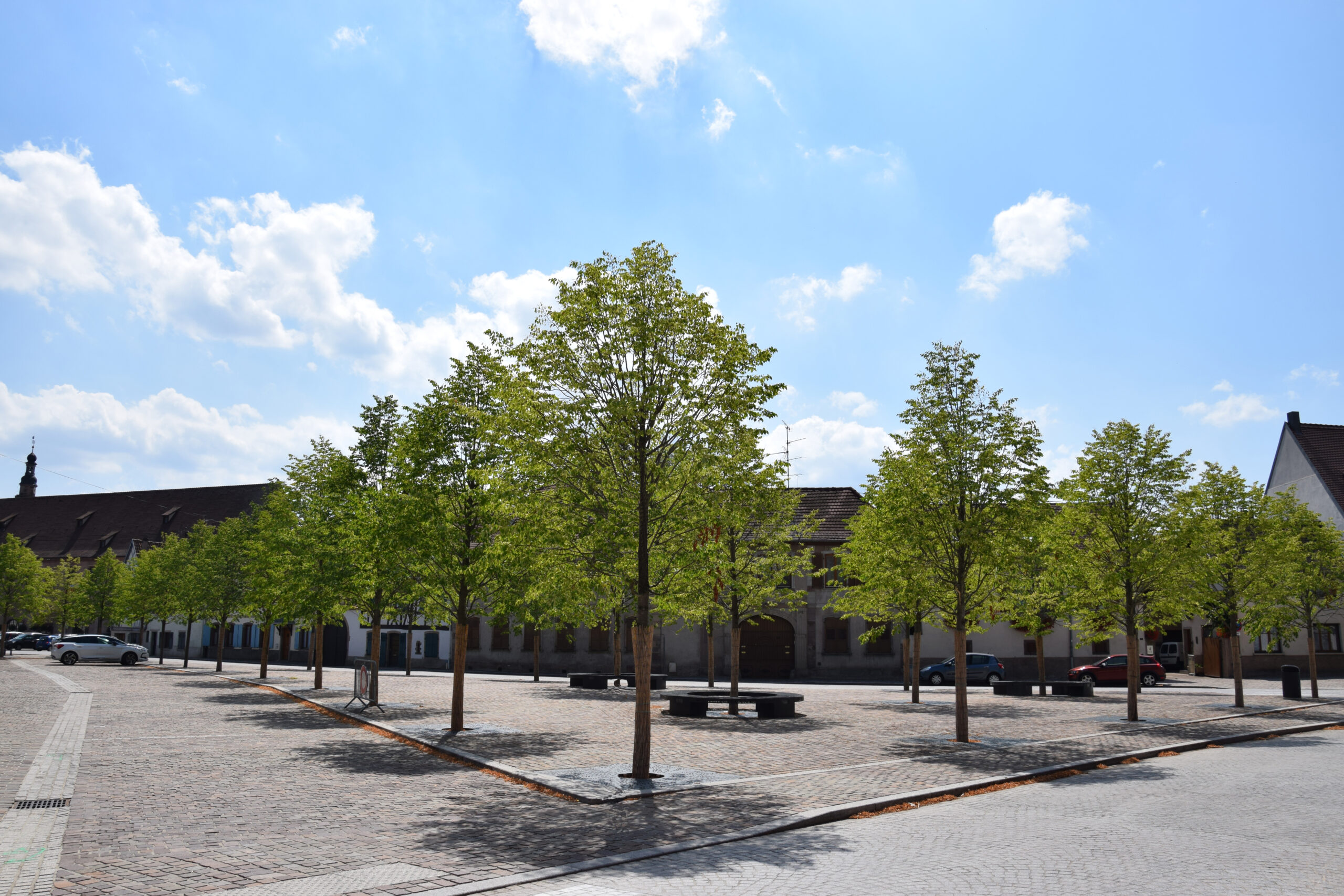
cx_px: 672
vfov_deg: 47.9
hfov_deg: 67.4
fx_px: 1008
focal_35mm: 27
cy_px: 448
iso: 200
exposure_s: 1/500
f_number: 11
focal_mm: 18
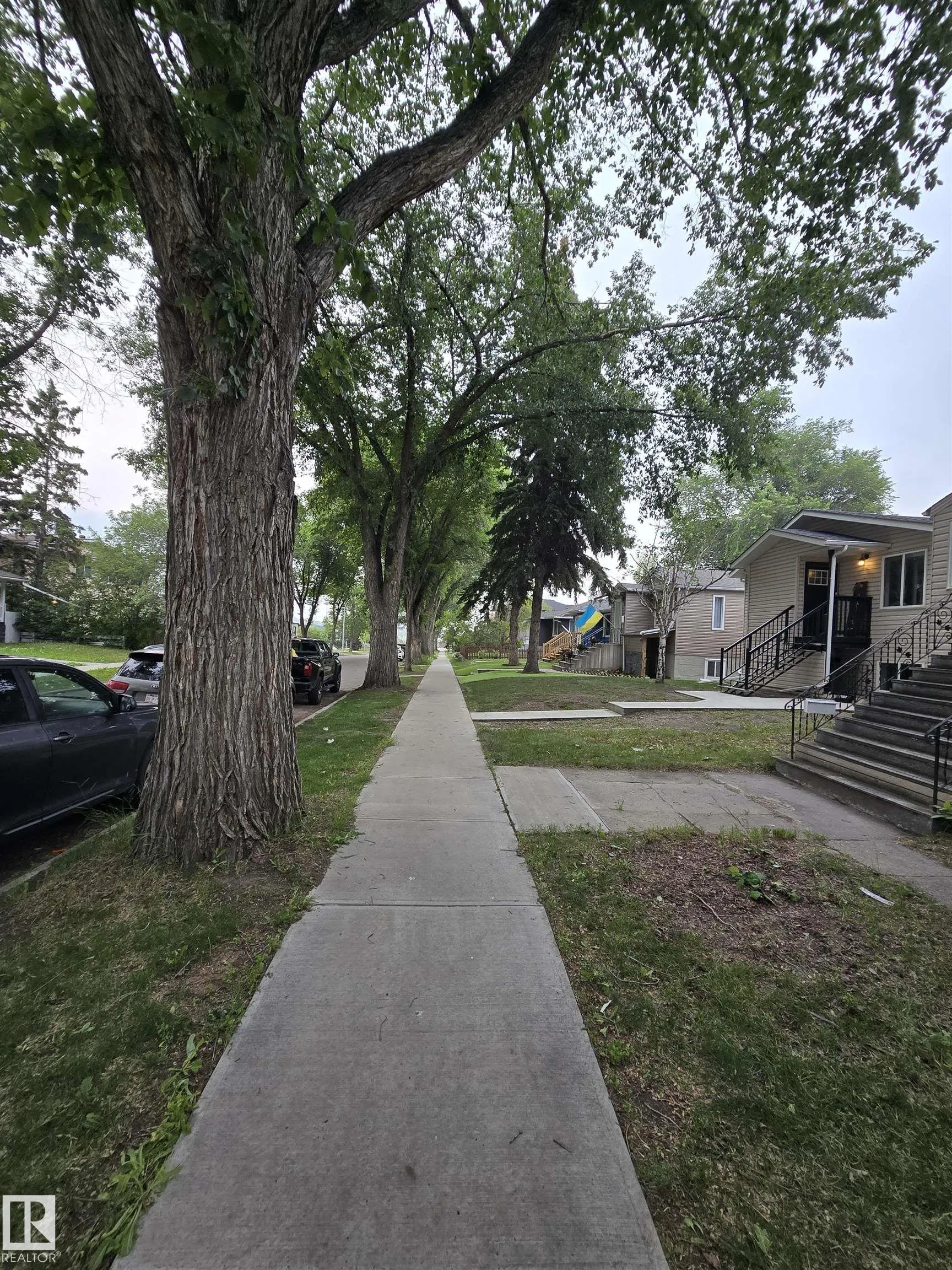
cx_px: 476
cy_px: 635
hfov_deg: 89.9
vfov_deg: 106.2
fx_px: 477
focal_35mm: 13
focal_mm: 2.2
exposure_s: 1/213
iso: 50
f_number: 2.2
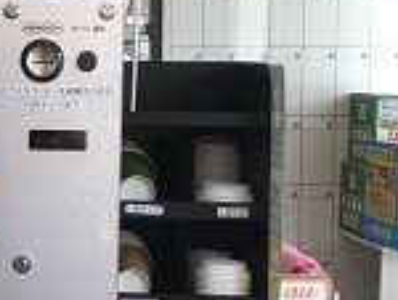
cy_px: 163
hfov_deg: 18.1
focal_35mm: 103
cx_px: -80
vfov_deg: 14.4
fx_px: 1186
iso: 40
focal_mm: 3.3
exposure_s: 1/120
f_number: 2.4
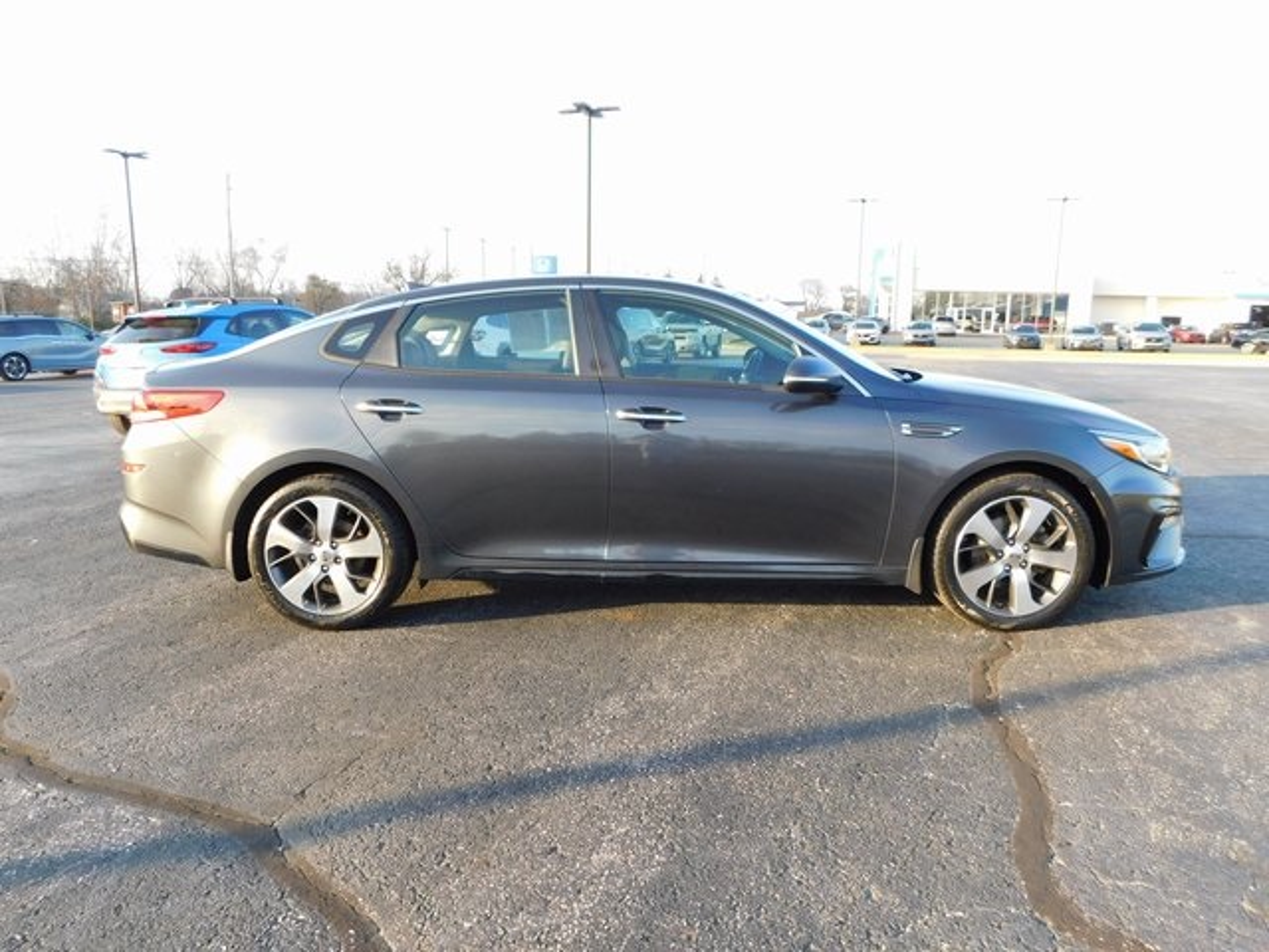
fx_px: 880
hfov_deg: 71.6
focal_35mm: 24
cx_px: 634
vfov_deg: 56.8
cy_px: 476
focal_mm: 4.1
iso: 125
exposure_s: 1/200
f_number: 3
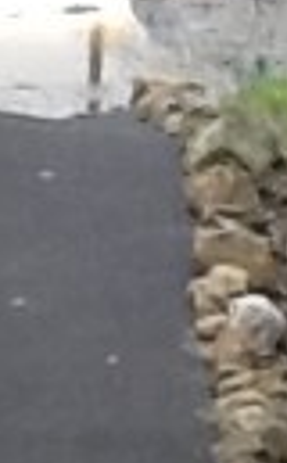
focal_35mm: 348
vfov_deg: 6.0
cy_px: 779
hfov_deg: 3.7
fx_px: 4380
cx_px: -183
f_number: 2.4
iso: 40
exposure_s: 1/393
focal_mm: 2.03
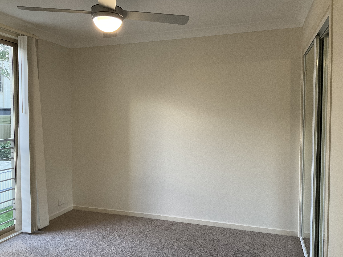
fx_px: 287
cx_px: 172
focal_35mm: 29
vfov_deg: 48.2
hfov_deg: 61.7
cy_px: 128
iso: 50
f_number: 1.8
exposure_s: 1/50
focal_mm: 3
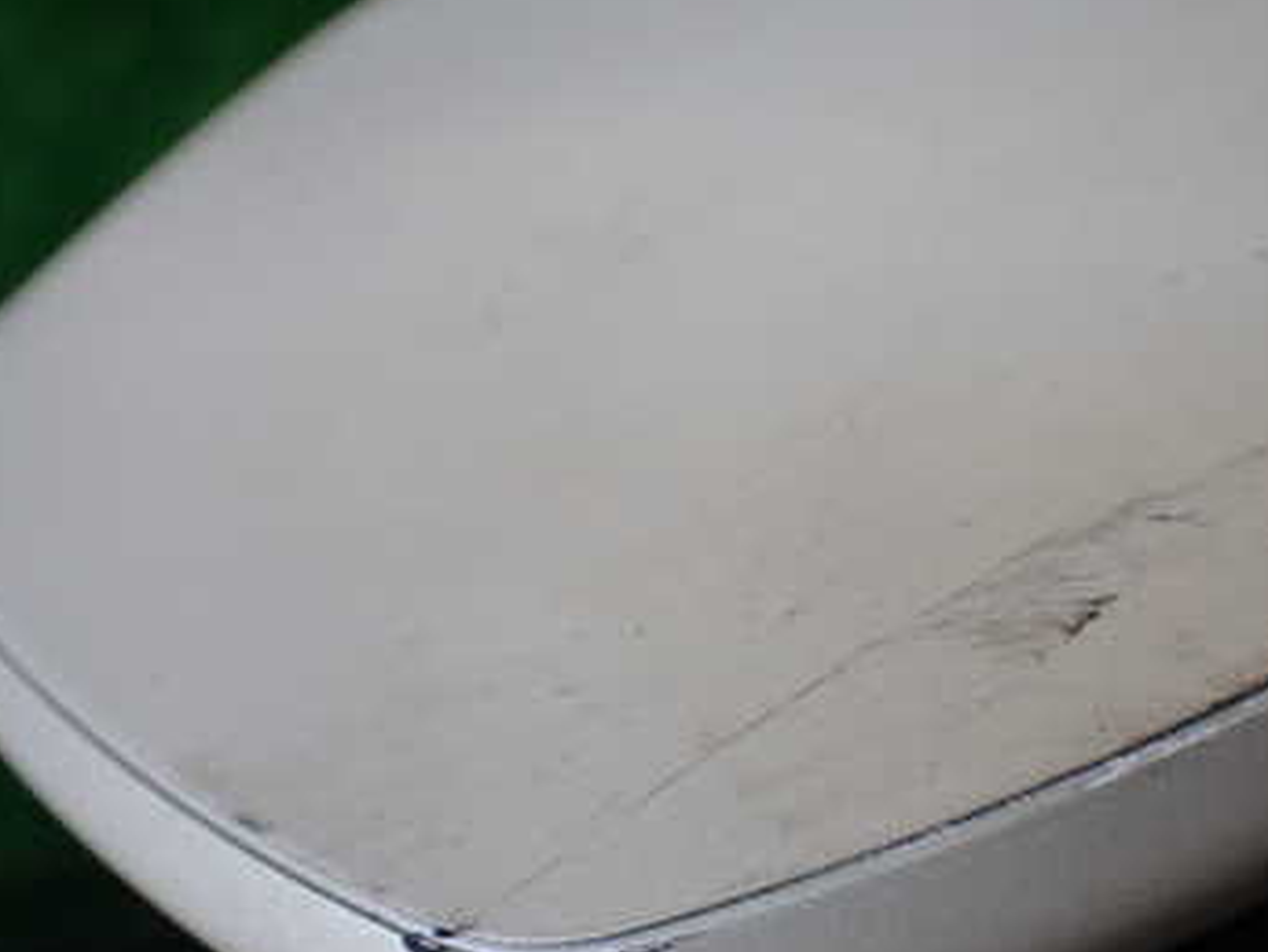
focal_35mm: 52
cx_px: 1015
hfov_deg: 35.6
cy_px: 560
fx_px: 1906
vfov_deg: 28.0
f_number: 2.3
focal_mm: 5.4
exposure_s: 1/125
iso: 100
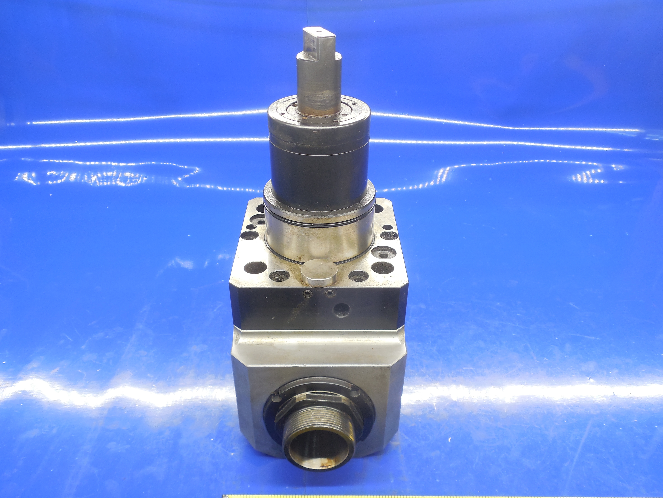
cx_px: 333
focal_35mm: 28
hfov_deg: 63.4
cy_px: 266
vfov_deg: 49.7
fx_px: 536
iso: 125
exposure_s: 1/40
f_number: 3.3
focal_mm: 4.5
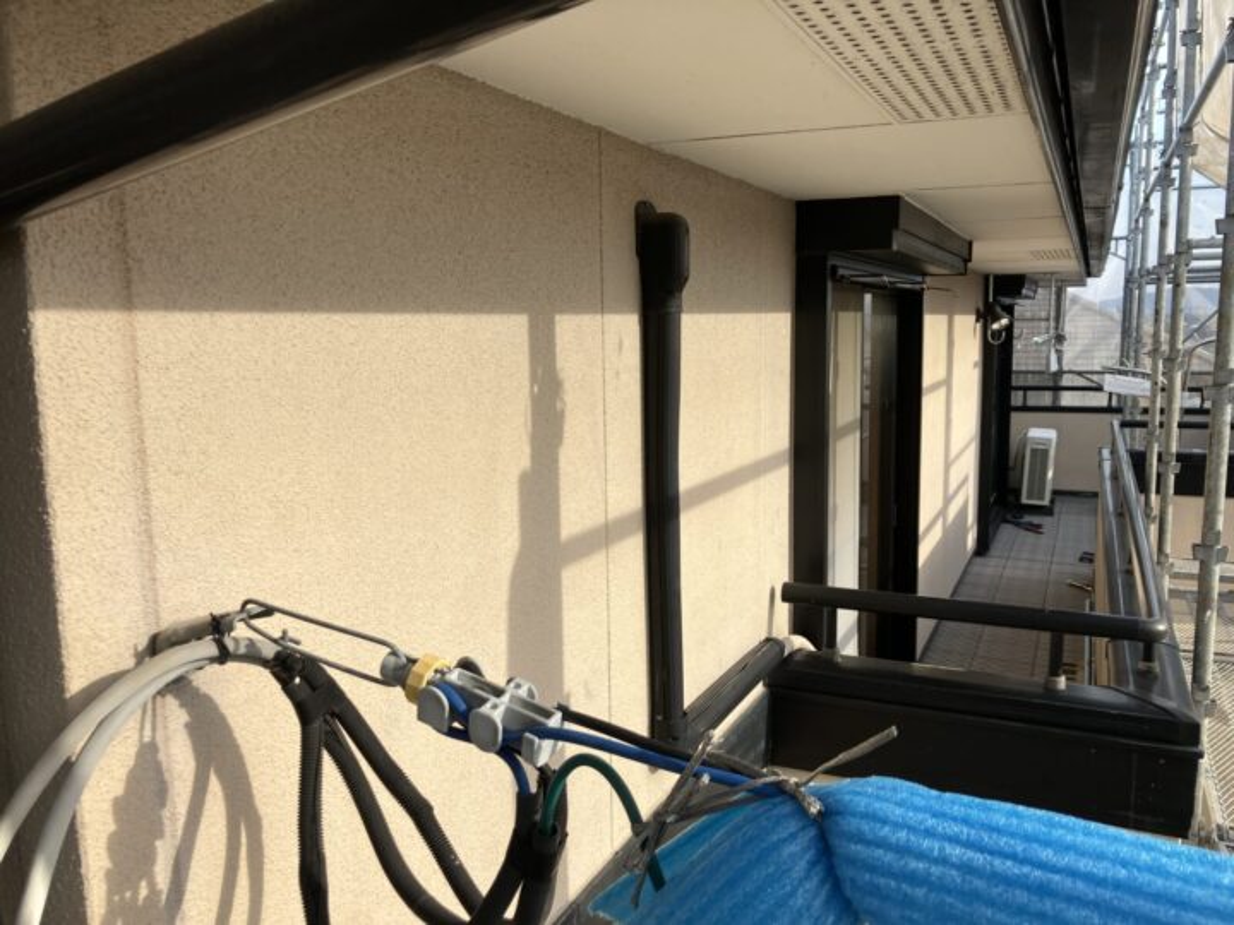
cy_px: 462
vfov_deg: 49.7
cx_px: 617
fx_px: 998
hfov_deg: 63.4
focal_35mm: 28
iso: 32
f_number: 1.8
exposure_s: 1/694
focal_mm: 3.99
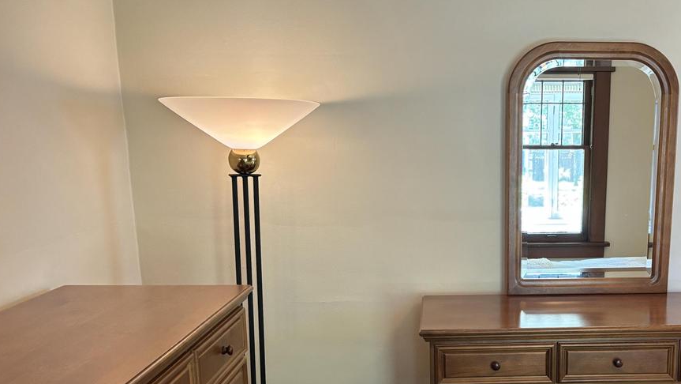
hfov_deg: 47.1
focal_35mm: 42
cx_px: 483
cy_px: 314
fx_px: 759
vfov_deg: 27.7
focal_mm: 5.96
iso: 250
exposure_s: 1/60
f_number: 1.6
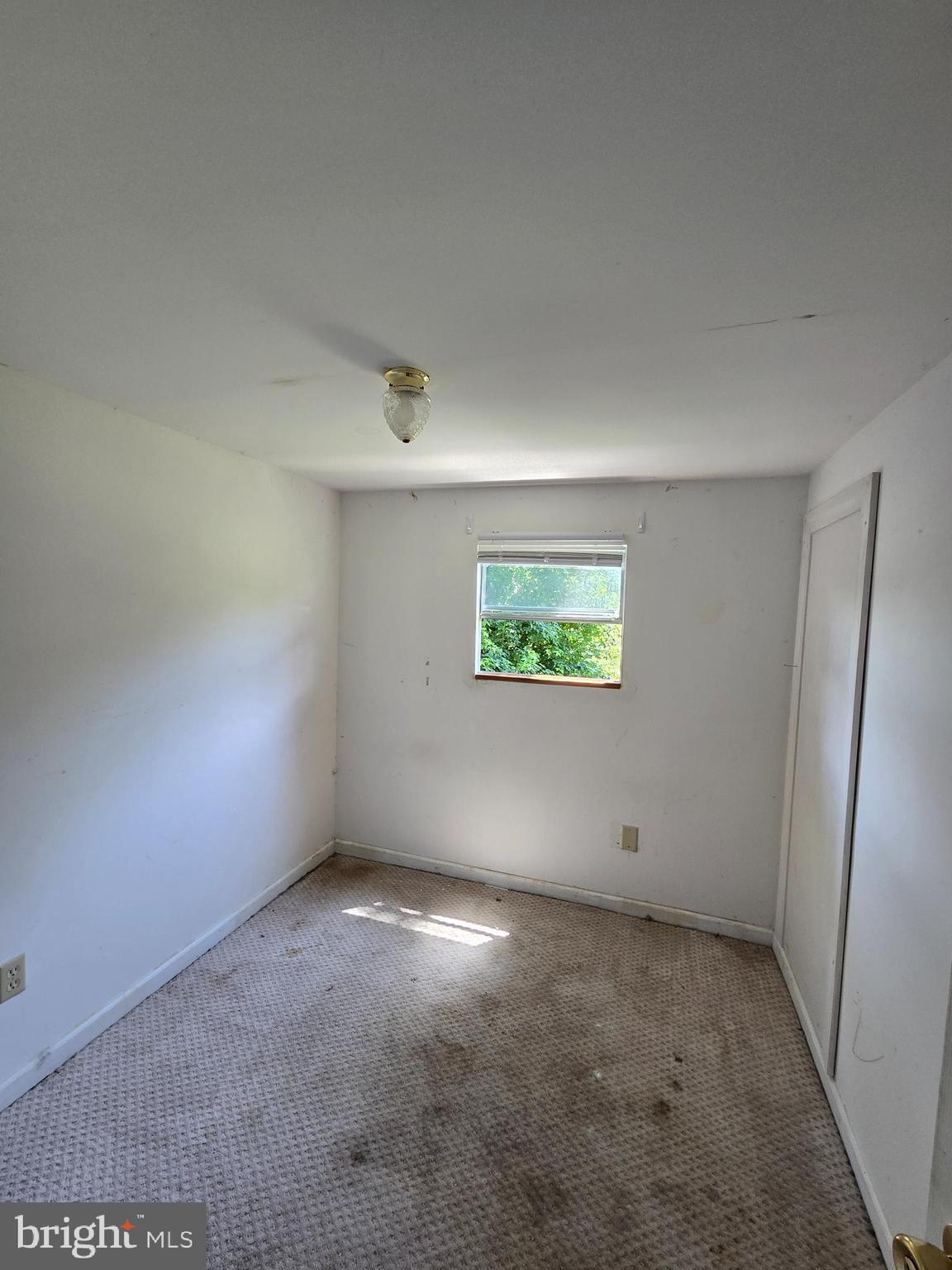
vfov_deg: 106.2
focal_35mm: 13
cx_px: 476
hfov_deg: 89.9
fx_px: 477
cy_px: 635
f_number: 2.2
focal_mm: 2.2
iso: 80
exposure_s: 1/60
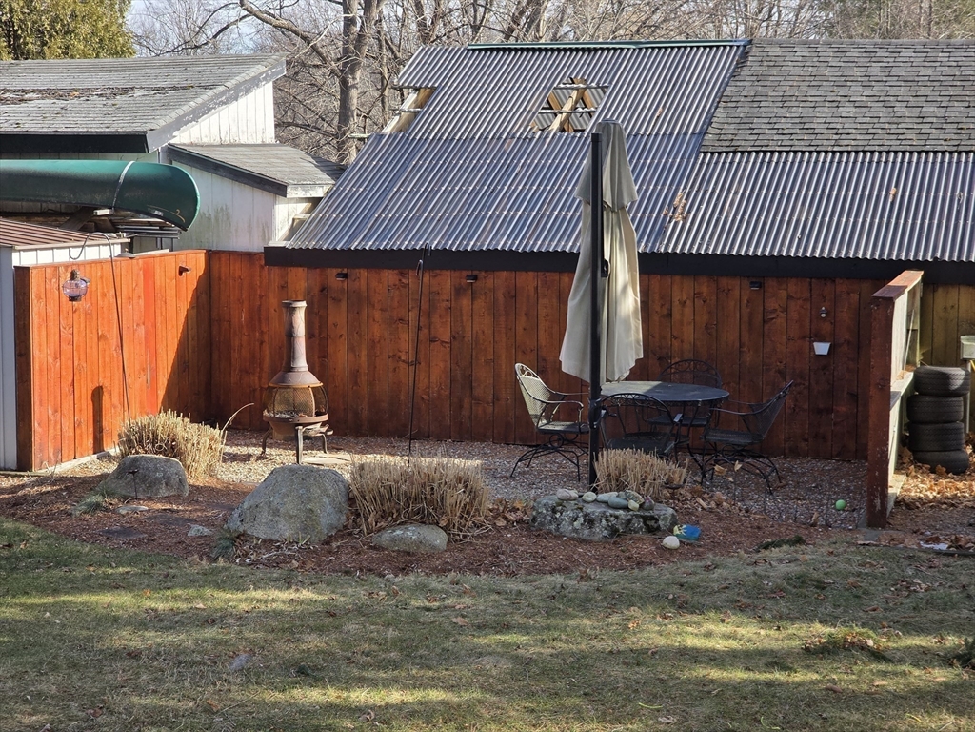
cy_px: 366
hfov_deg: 28.2
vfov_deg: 21.3
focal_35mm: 69
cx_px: 488
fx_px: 1943
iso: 50
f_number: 2.4
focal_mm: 7.9
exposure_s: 1/551
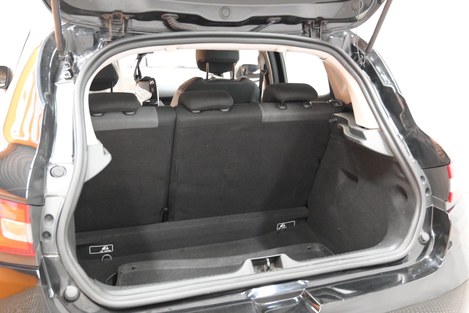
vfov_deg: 36.9
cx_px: 234
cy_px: 156
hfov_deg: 53.1
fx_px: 469
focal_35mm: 36
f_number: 4
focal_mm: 24
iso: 6400
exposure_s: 1/50
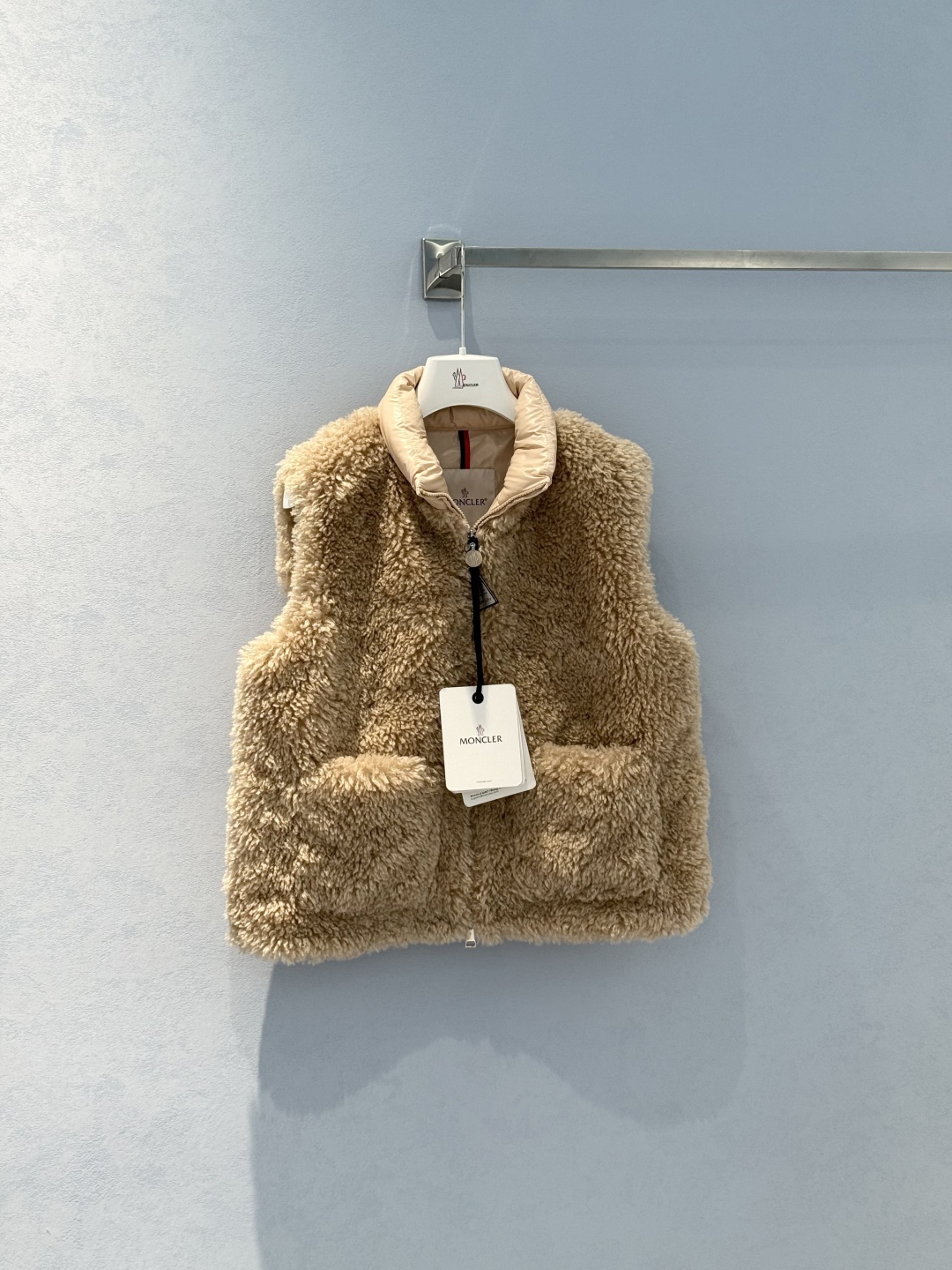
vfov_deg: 39.7
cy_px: 635
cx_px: 476
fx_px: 1760
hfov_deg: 30.3
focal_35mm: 48
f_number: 1.78
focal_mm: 6.76
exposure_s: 1/100
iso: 64
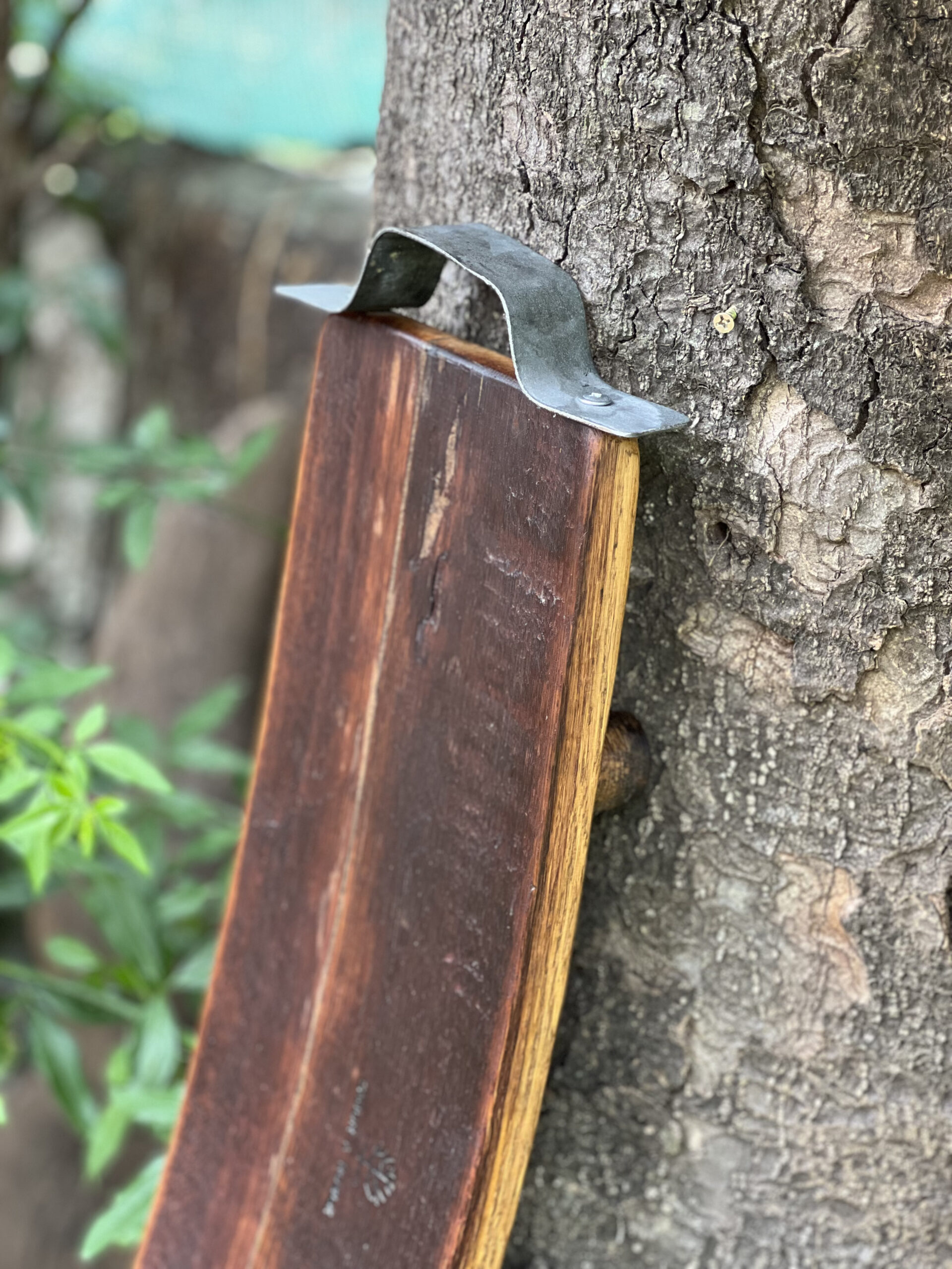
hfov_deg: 19.1
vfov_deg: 25.3
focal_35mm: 77
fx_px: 2824
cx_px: 476
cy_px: 634
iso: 160
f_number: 2.8
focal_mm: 9
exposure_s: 1/121
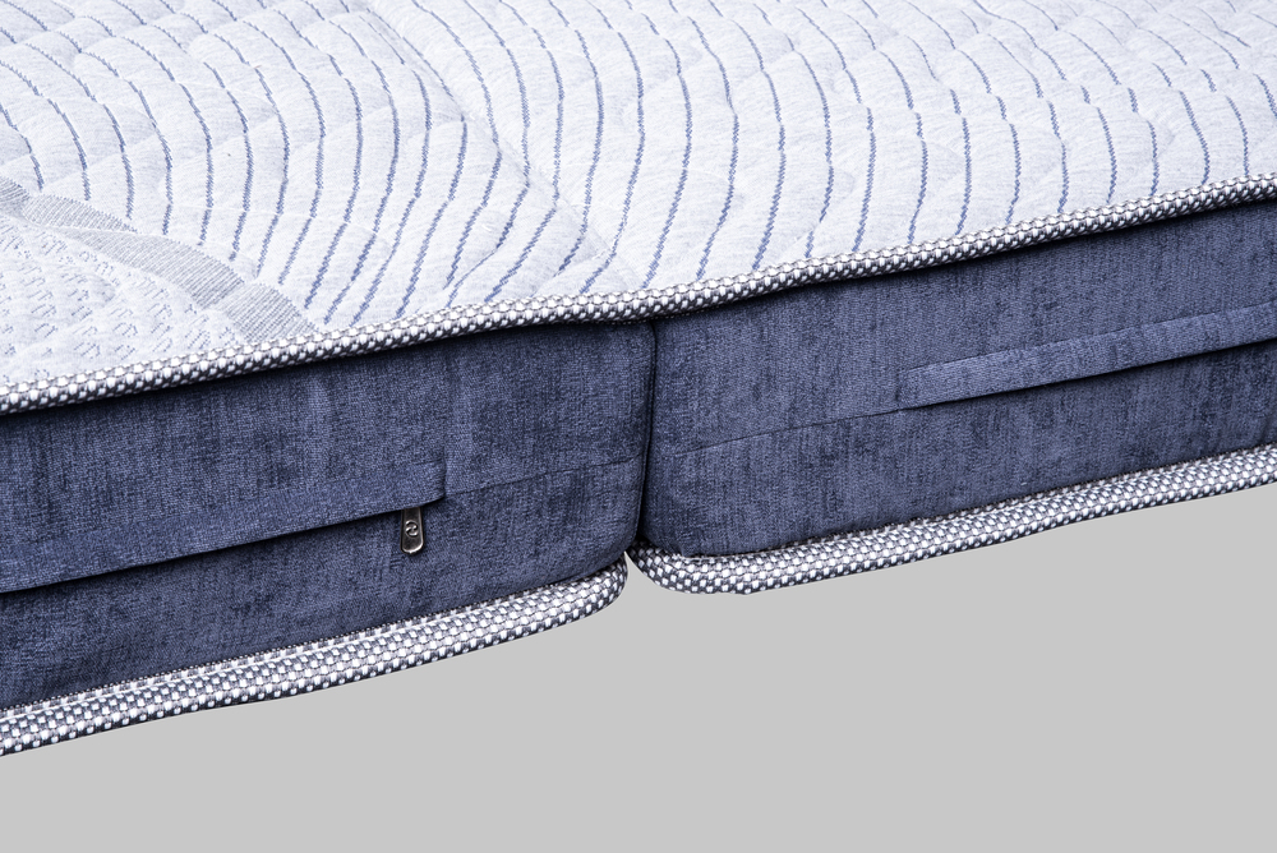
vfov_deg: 19.5
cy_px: 426
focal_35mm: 70
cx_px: 638
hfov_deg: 28.8
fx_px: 2484
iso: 160
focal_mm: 70
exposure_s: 1/160
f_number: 13
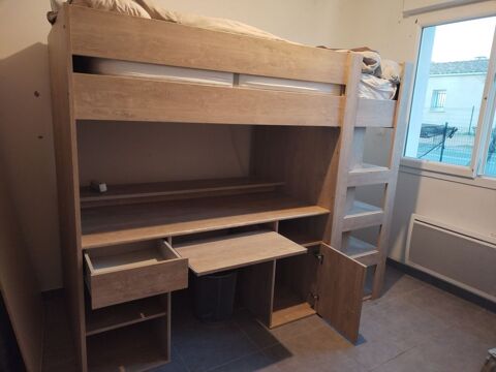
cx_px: 248
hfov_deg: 67.3
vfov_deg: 53.1
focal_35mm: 26
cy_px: 186
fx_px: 373
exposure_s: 1/25
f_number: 1.8
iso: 396
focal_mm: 4.75
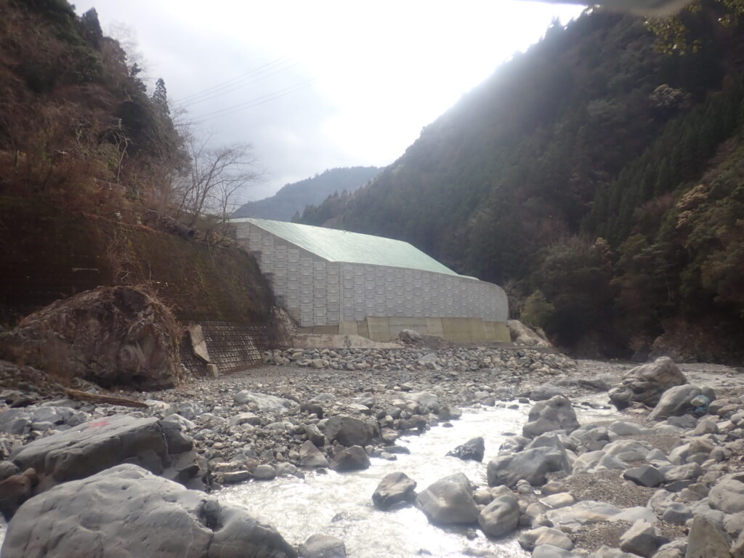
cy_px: 279
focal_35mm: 30
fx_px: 645
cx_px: 372
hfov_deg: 60.0
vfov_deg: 46.8
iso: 100
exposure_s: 1/100
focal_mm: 5.4
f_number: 6.3
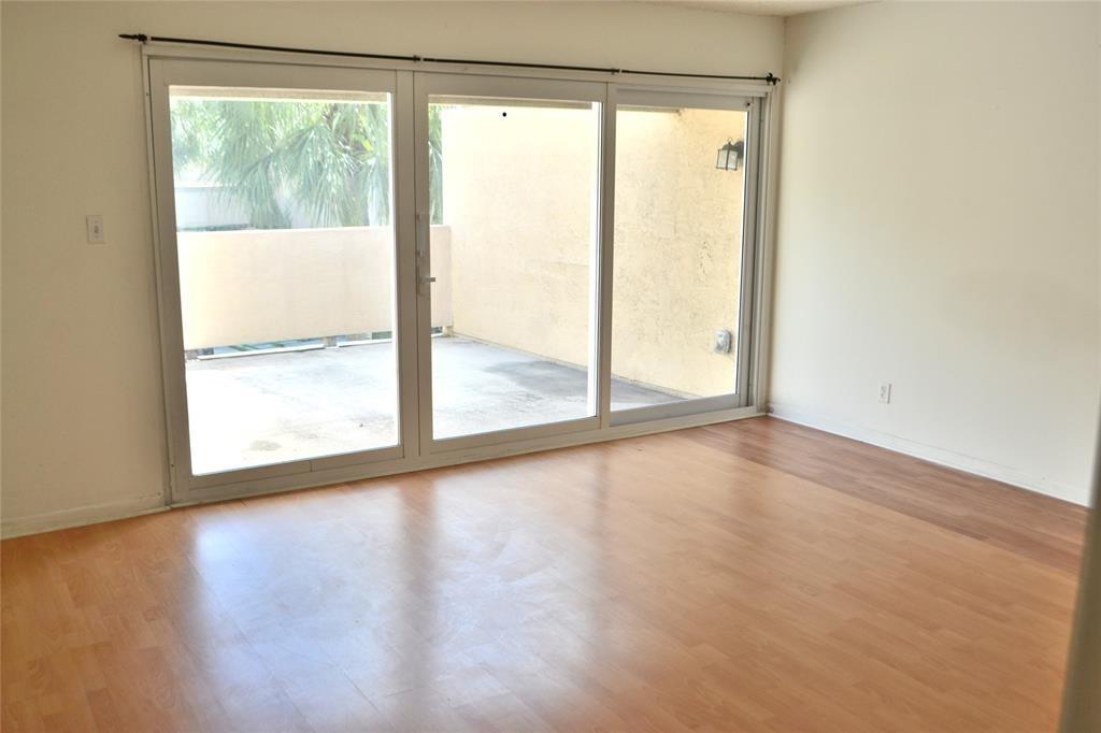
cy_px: 366
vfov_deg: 39.9
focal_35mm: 33
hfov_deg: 57.2
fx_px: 1009
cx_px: 550
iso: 100
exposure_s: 1/125
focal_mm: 22
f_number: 5.6
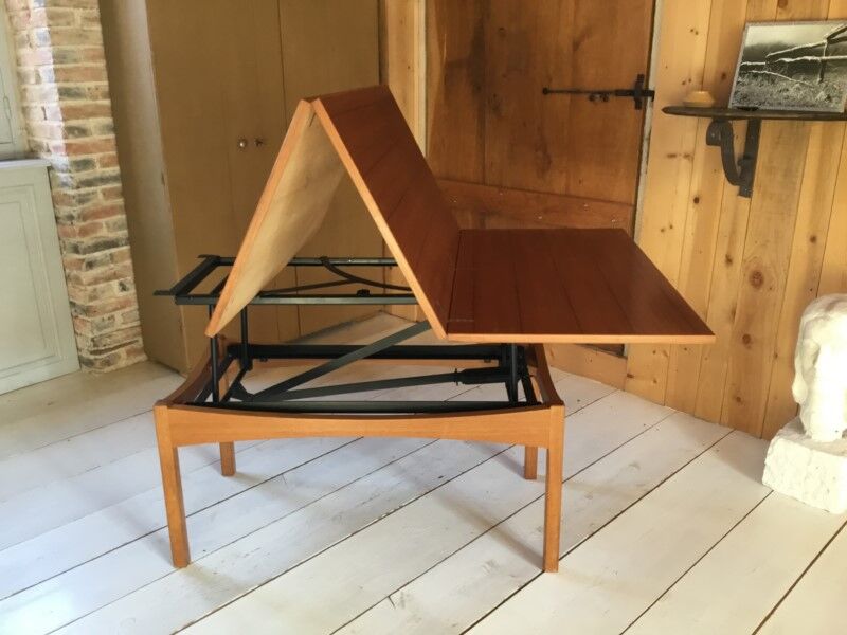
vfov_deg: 45.4
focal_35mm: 31
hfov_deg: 58.4
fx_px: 759
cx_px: 424
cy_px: 318
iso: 100
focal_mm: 3.3
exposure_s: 1/33
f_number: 2.4
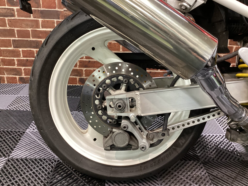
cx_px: 124
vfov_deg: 45.4
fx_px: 222
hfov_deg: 58.4
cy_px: 93
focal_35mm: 31
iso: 320
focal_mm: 3.3
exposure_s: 1/40
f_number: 2.4
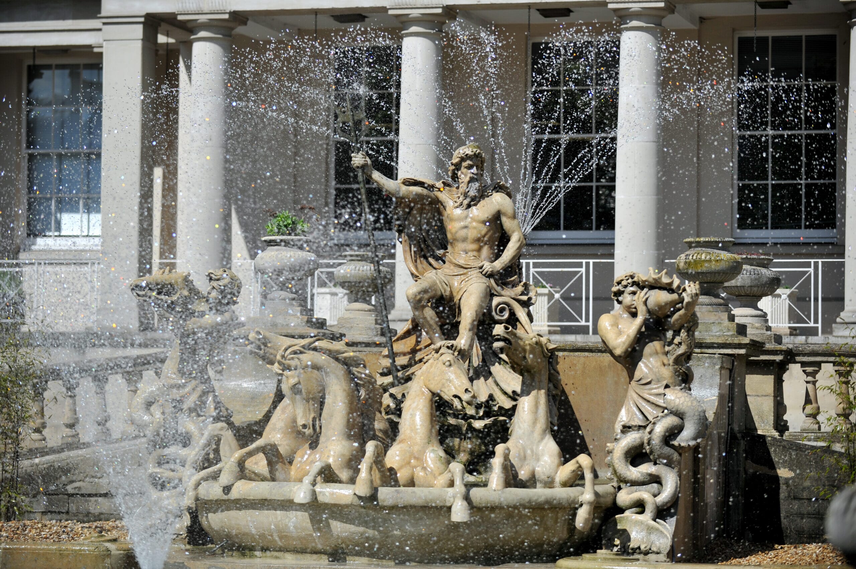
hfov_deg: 18.6
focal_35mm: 110
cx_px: 428
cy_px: 284
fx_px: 2614
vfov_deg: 12.4
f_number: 3.5
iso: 200
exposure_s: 1/5000
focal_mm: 110
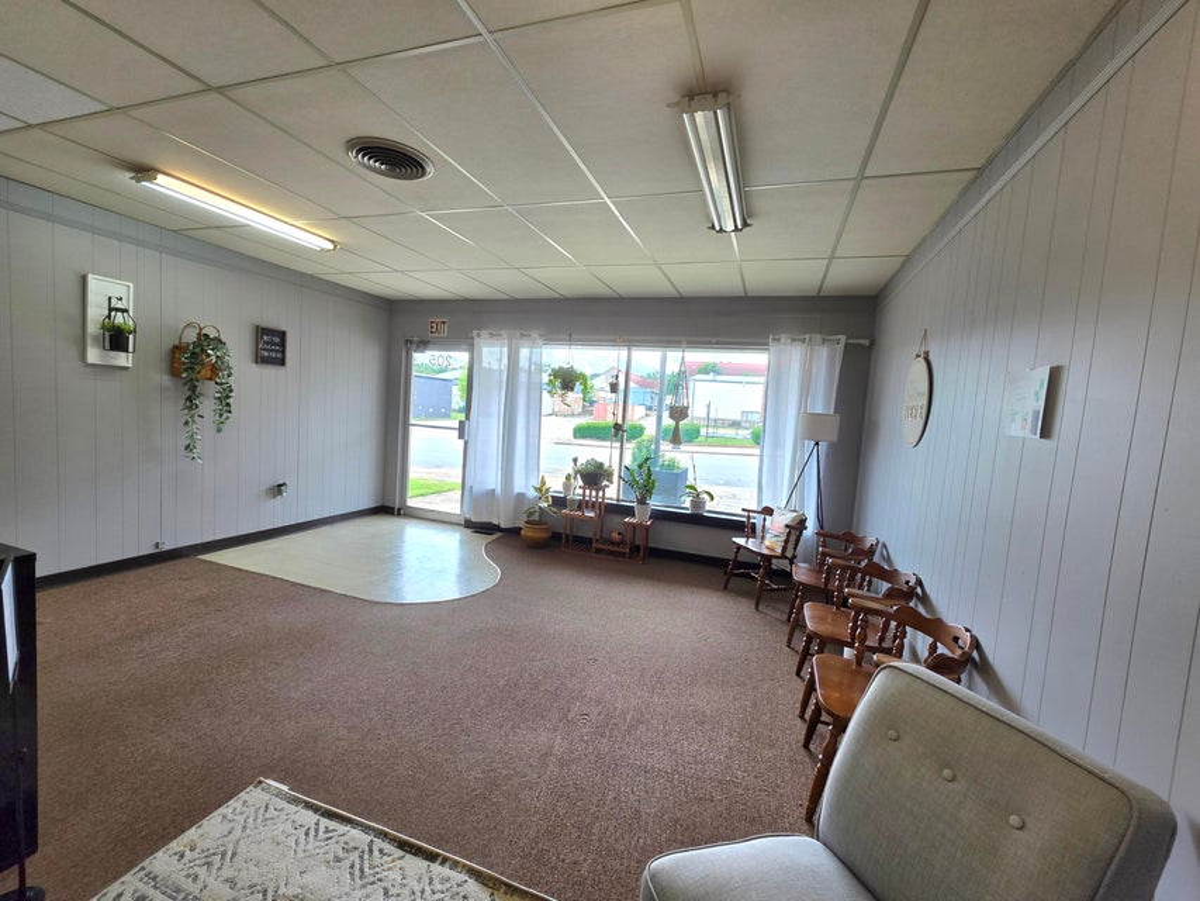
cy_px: 450
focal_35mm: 13
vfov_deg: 89.9
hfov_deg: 106.2
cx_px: 600
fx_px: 451
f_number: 1.9
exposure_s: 1/120
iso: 50
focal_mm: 2.2
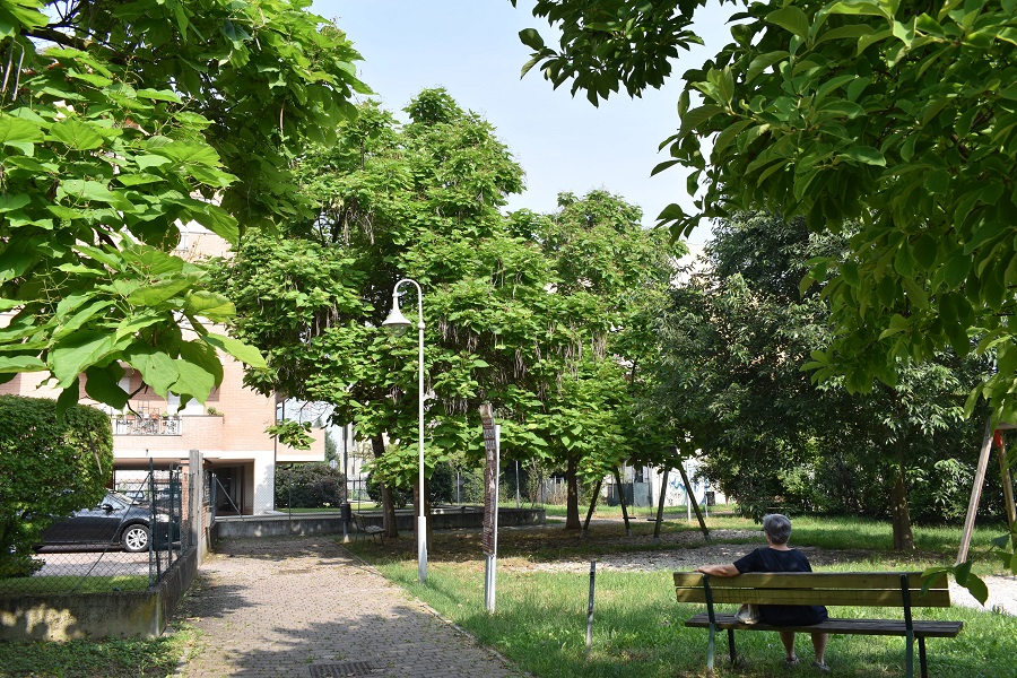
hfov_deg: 61.9
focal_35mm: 30
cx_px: 508
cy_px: 339
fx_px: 847
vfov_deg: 43.6
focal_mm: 20
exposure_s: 1/250
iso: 200
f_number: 8
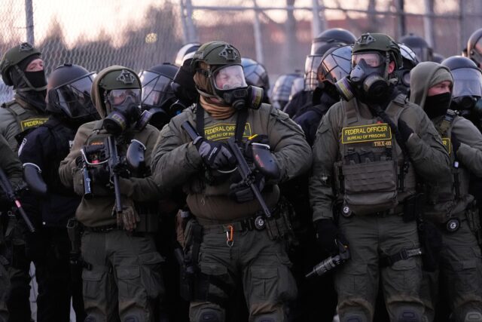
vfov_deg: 7.0
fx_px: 2638
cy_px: 161
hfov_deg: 10.4
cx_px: 241
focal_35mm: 197
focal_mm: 197
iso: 4000
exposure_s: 1/1600
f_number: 2.8
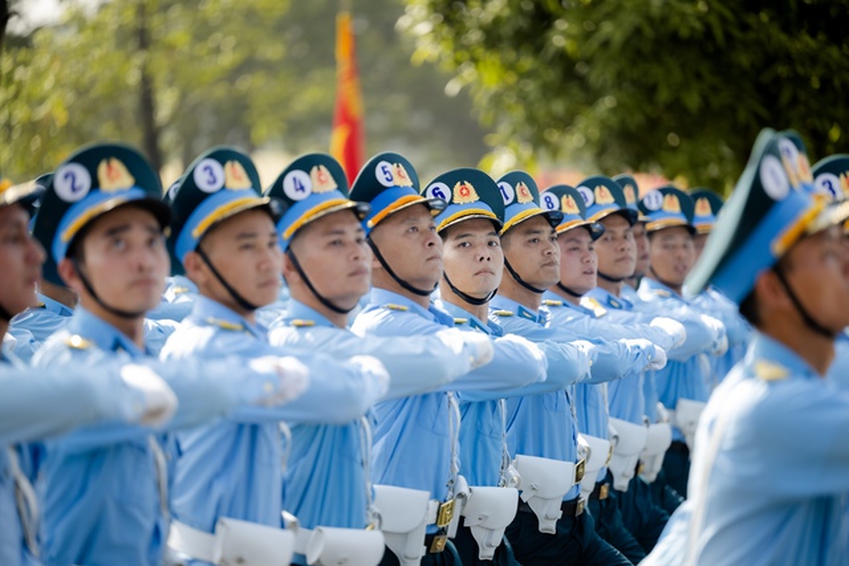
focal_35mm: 165
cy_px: 283
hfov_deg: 12.4
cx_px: 424
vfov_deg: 8.3
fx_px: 3892
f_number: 2.8
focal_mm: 165
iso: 250
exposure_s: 1/1000
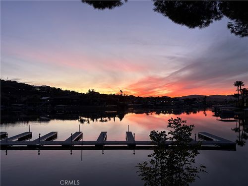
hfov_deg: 67.3
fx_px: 186
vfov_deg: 53.1
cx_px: 124
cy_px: 93
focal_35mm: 26
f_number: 1.6
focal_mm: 5.96
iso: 125
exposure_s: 1/120
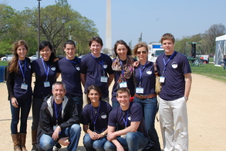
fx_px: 450
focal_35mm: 72
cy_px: 85
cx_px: 88
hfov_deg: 28.1
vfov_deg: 19.0
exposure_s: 1/320
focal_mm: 35
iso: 200
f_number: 9
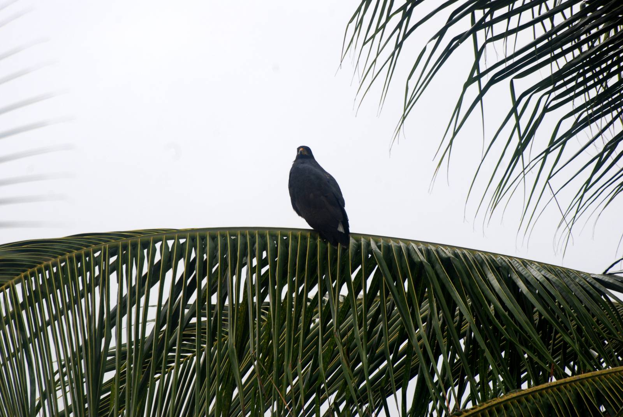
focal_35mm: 450
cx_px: 312
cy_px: 208
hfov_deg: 4.6
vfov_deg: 3.1
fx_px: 7797
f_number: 10
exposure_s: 1/160
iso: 400
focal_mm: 300
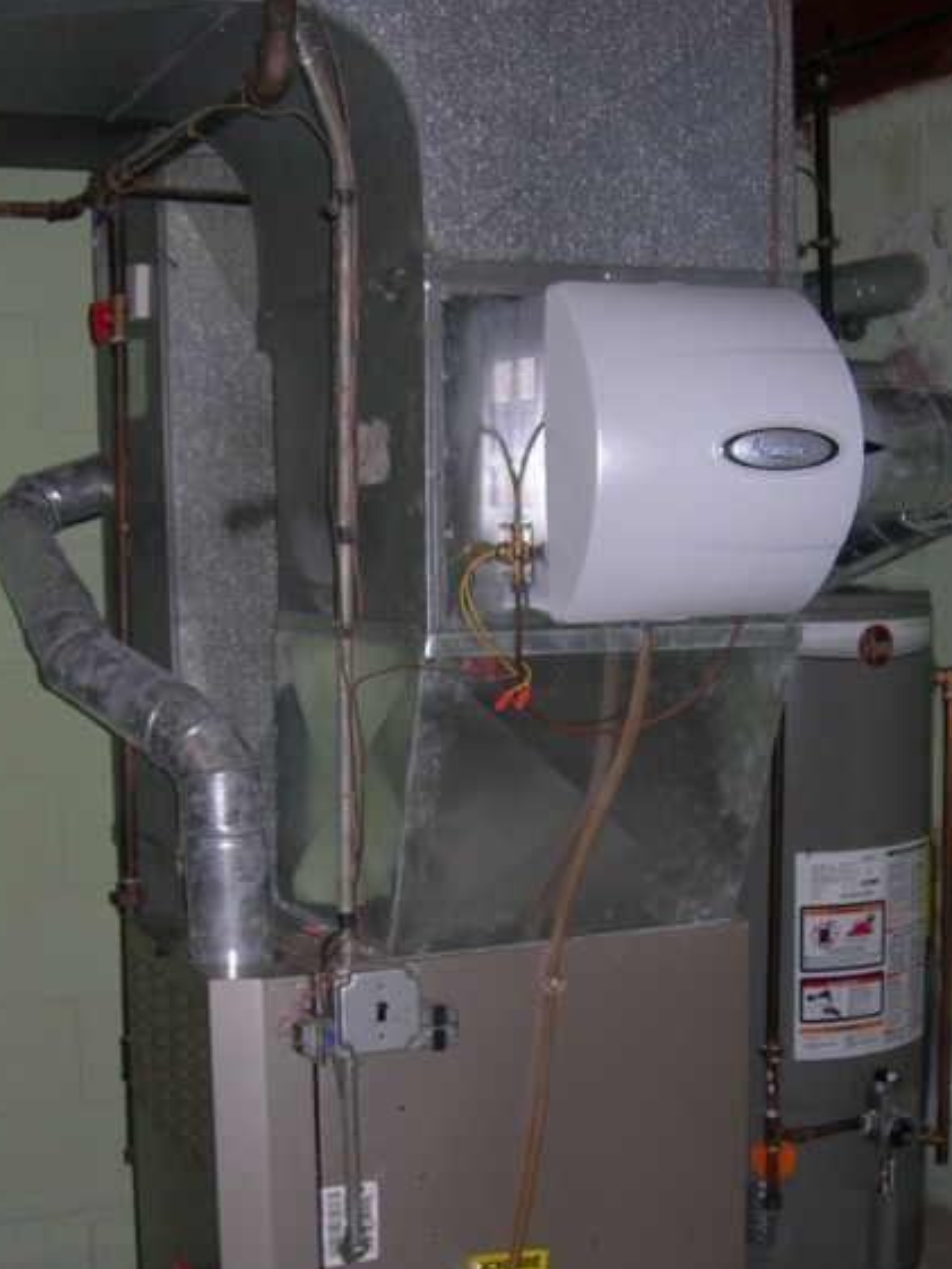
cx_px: 477
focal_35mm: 52
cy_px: 756
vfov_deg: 36.7
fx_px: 1906
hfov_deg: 28.0
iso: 56
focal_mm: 7.8
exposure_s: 1/60.1
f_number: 2.8
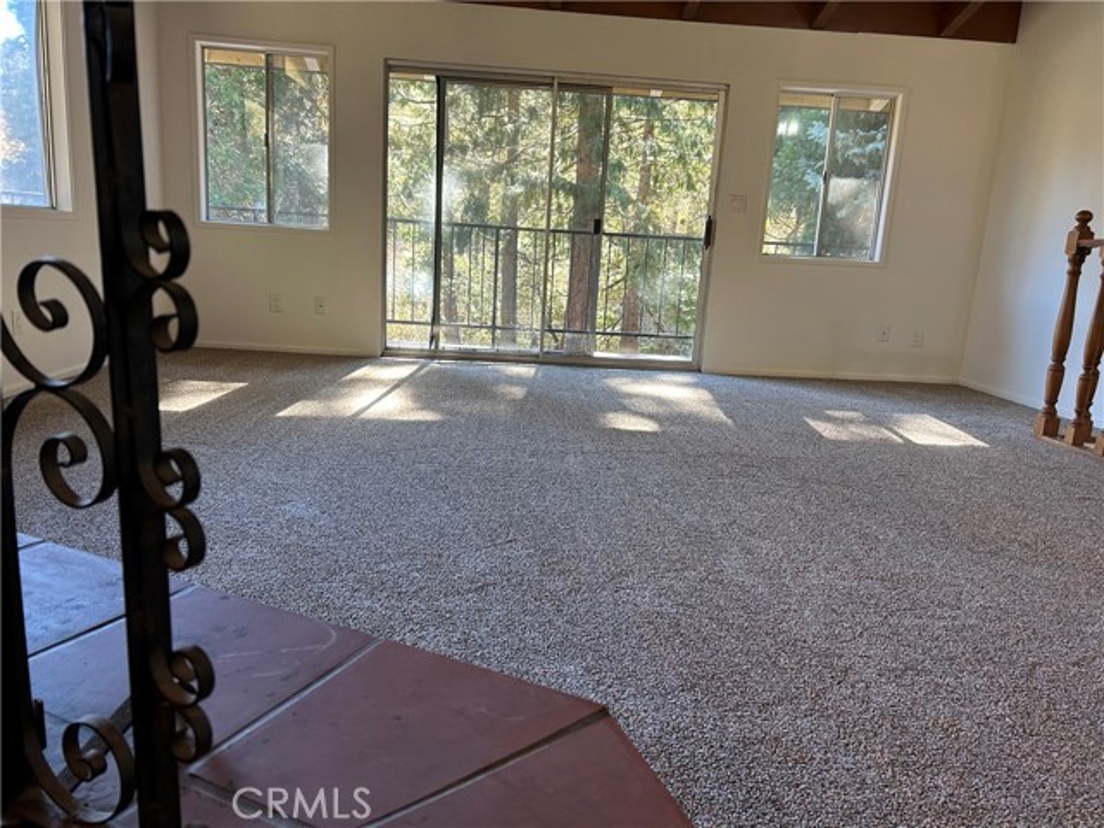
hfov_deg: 67.3
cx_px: 552
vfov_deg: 53.1
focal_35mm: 26
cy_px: 414
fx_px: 829
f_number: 1.5
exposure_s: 1/120
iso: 125
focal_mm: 5.7
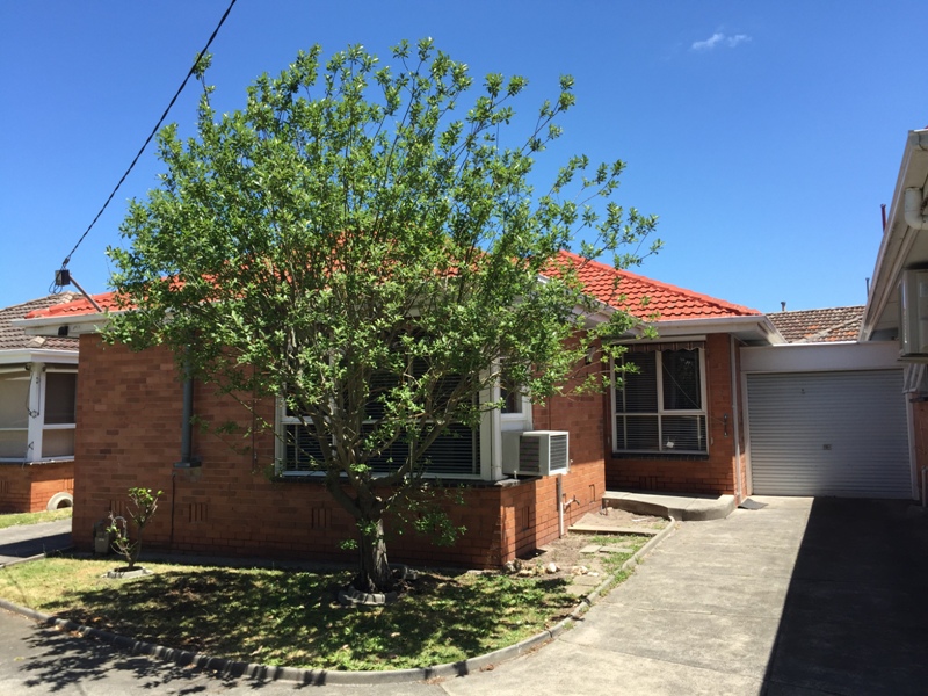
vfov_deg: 48.2
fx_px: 777
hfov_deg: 61.7
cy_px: 348
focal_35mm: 29
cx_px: 464
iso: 32
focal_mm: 4.15
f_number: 2.2
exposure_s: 1/1041
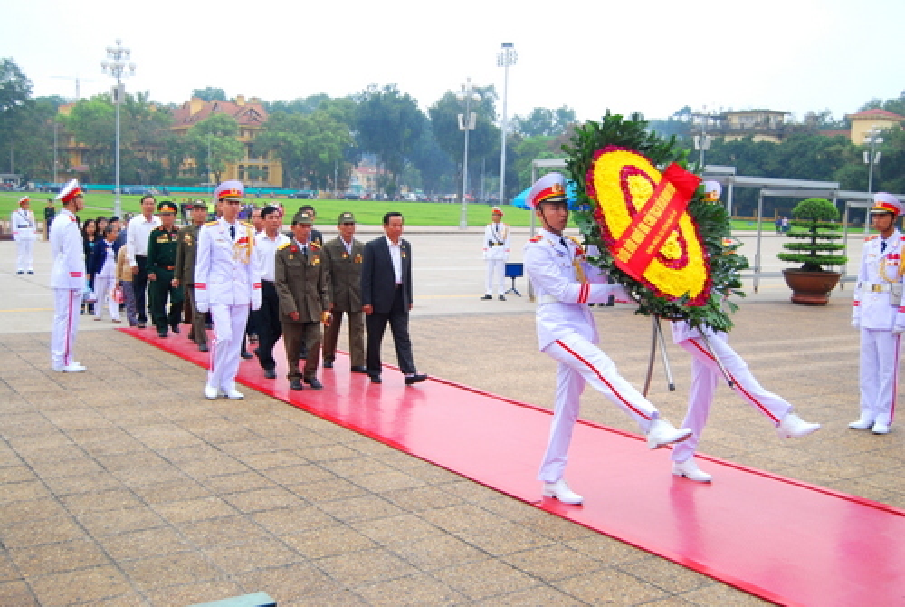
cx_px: 452
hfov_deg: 49.5
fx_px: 982
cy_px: 304
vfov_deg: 34.3
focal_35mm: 39
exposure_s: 1/80
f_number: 4.5
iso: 200
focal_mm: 26
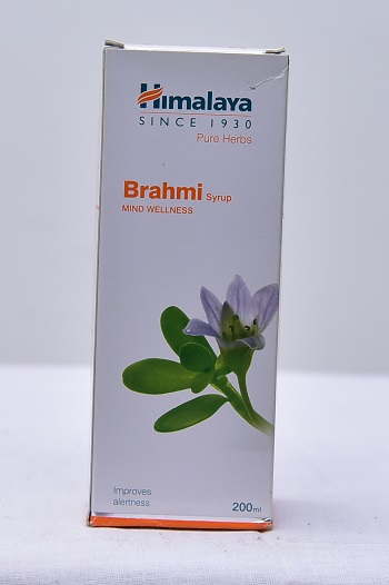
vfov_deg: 38.2
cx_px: 194
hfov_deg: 26.0
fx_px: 844
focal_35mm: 52
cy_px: 292
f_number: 4
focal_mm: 52
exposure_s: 1/160
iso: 1250
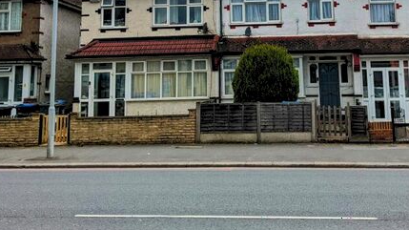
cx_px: 259
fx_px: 520
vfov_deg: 23.9
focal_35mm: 48
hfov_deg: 42.5
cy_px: 3
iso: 58
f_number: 1.8
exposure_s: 1/2933
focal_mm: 4.44
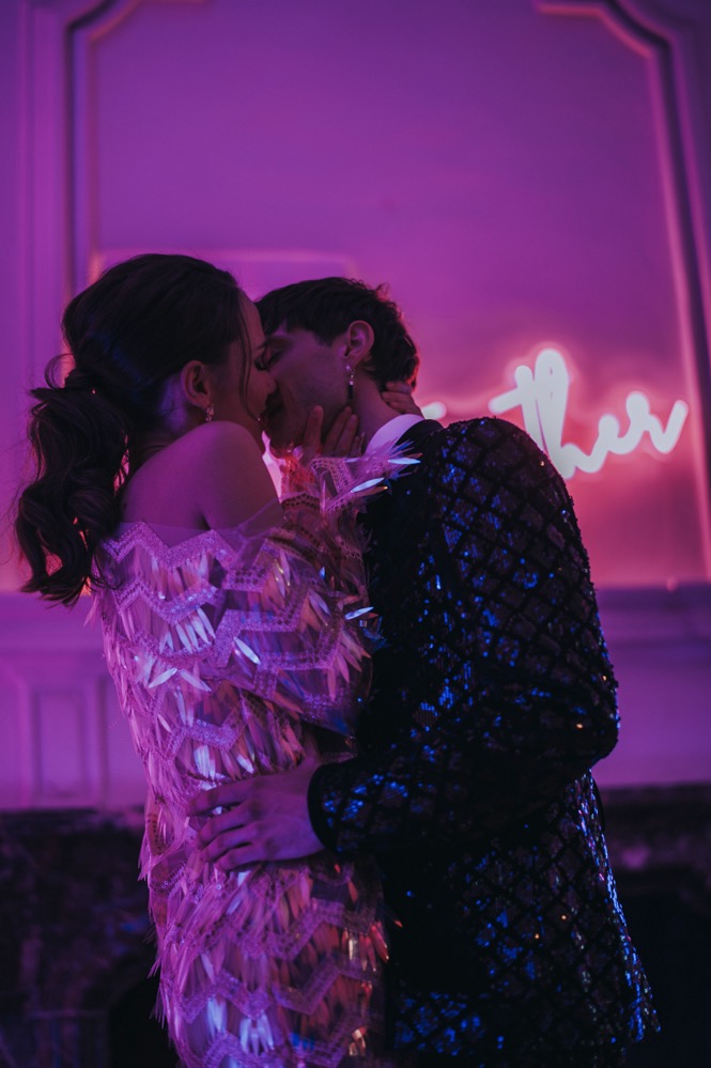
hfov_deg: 23.4
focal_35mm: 58
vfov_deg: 34.5
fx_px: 1720
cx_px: 356
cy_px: 534
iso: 320
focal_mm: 58
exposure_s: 1/125
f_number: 1.4
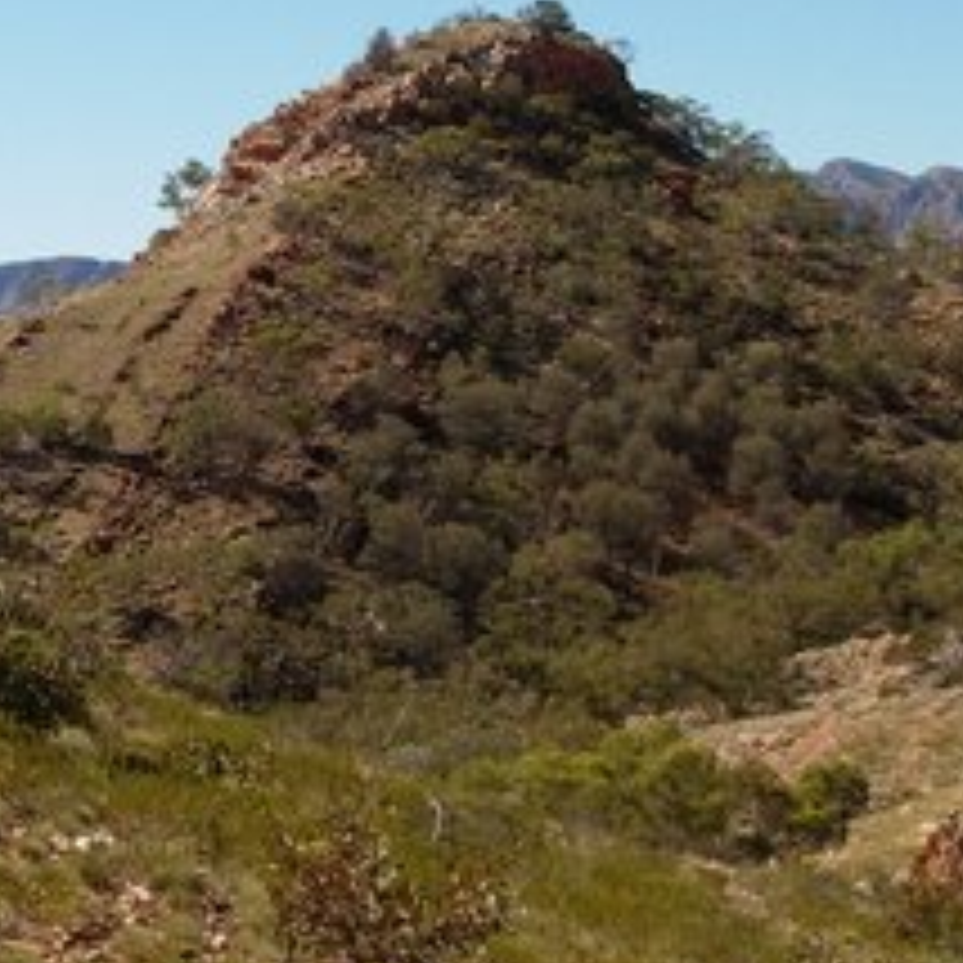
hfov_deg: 18.3
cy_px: 310
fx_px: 2959
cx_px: 184
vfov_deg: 18.4
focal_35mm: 94
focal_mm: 7.8
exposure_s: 1/767
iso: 79
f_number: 4.8
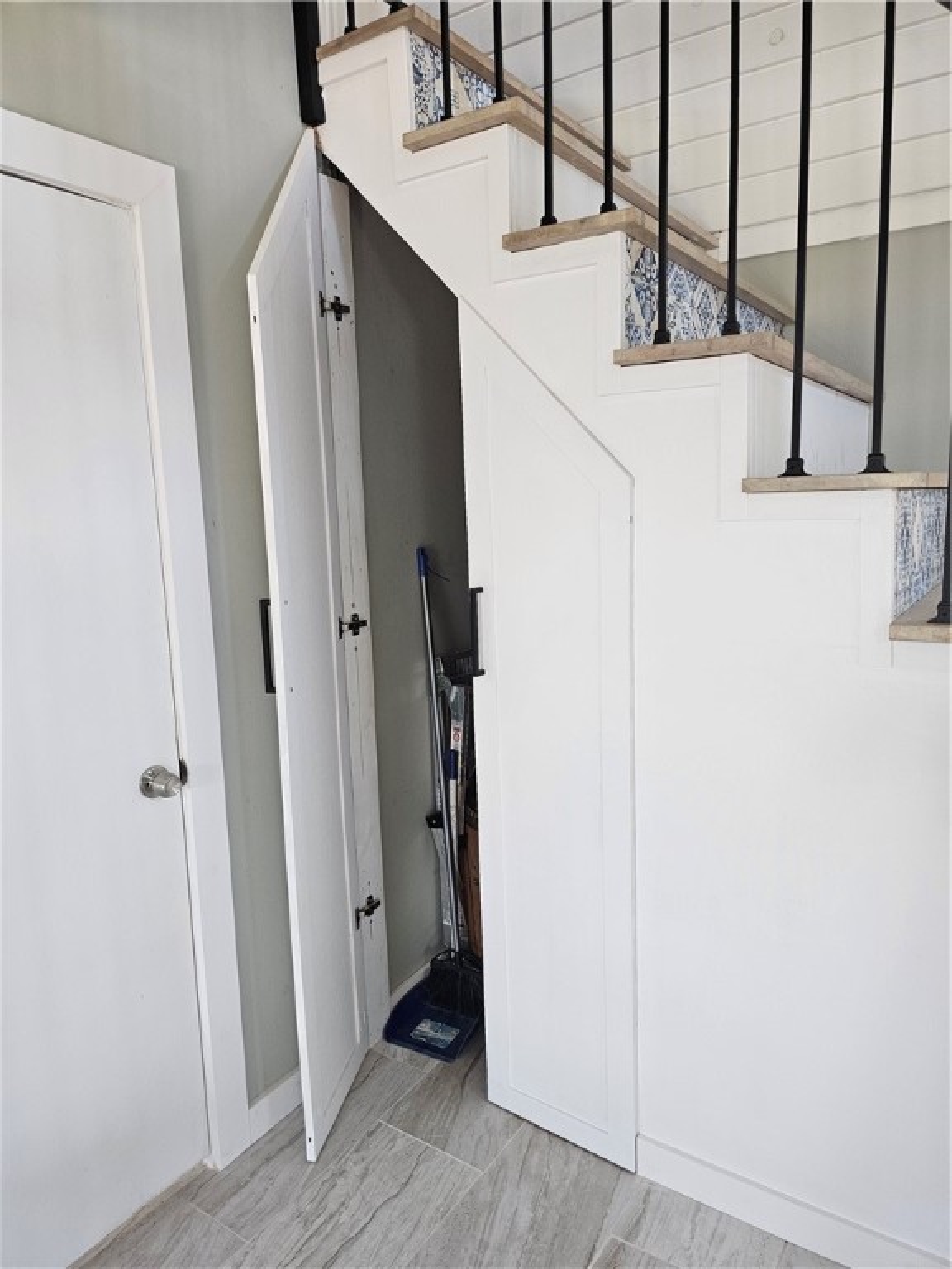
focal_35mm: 23
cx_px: 476
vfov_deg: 73.9
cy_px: 634
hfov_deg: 58.9
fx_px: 843
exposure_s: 1/120
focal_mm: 6.3
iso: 250
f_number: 1.7
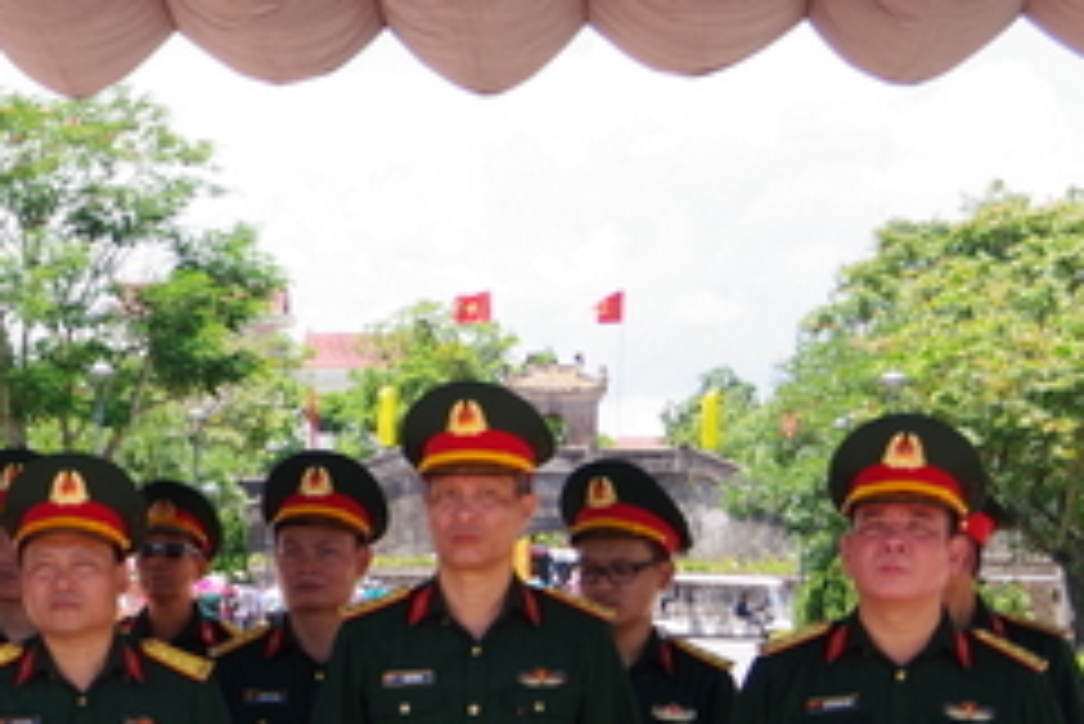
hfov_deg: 12.6
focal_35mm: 153
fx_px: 4610
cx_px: -634
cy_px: 643
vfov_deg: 8.9
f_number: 6.3
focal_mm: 31
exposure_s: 1/160
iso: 200
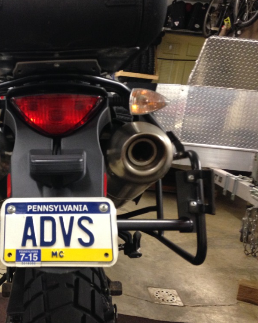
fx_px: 420
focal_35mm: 44
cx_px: 43
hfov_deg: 33.0
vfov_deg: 42.0
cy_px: 162
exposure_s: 1/20
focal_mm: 4.1
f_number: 2.4
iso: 250
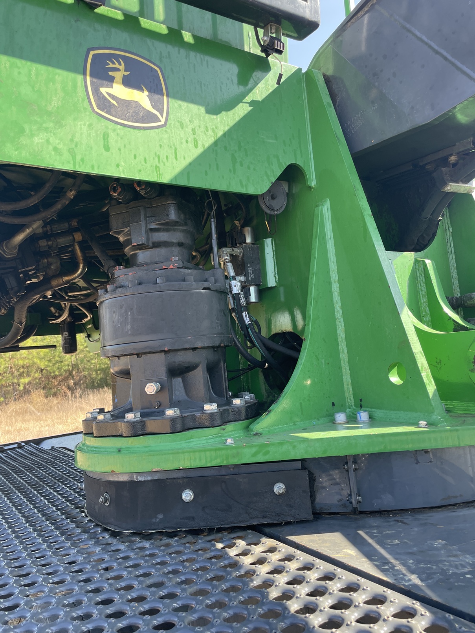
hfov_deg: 53.1
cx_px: 238
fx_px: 476
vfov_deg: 67.3
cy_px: 316
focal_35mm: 26
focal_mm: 4.2
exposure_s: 1/273
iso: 32
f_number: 1.6
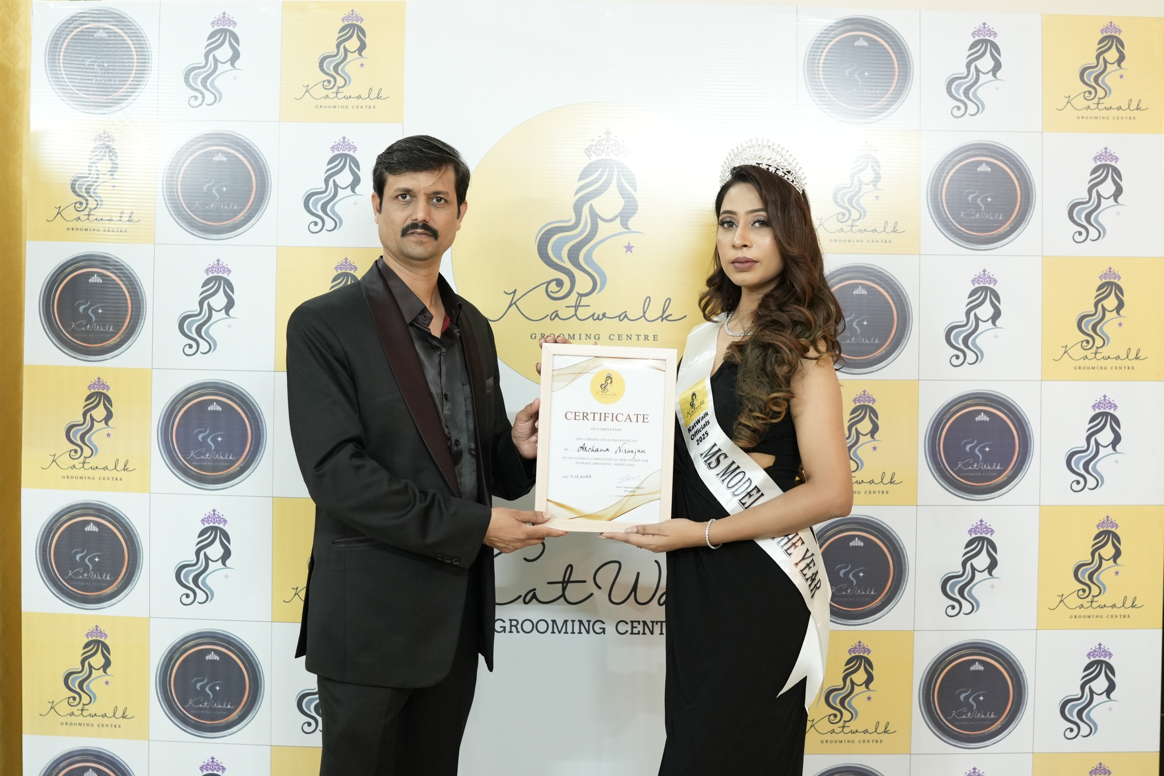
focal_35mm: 52
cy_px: 388
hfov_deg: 38.2
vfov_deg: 26.0
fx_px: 1681
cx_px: 582
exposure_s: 1/125
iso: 2500
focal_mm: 35
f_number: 2
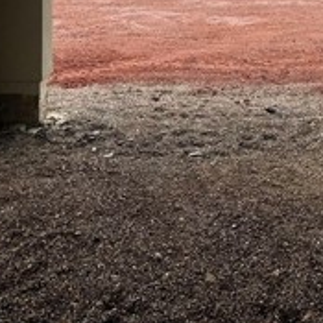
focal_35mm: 42
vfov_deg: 31.3
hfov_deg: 39.1
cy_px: -94
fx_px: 443
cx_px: 238
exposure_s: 1/138
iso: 32
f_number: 1.8
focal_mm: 1.57
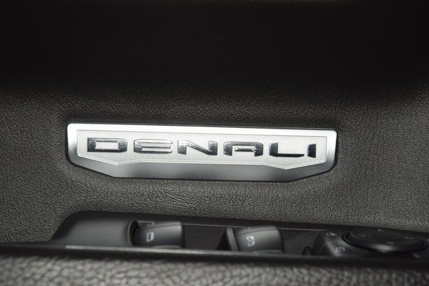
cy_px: 143
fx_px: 1251
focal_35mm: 105
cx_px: 214
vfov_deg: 13.0
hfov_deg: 19.5
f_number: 8
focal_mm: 70
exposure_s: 1/125
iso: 100
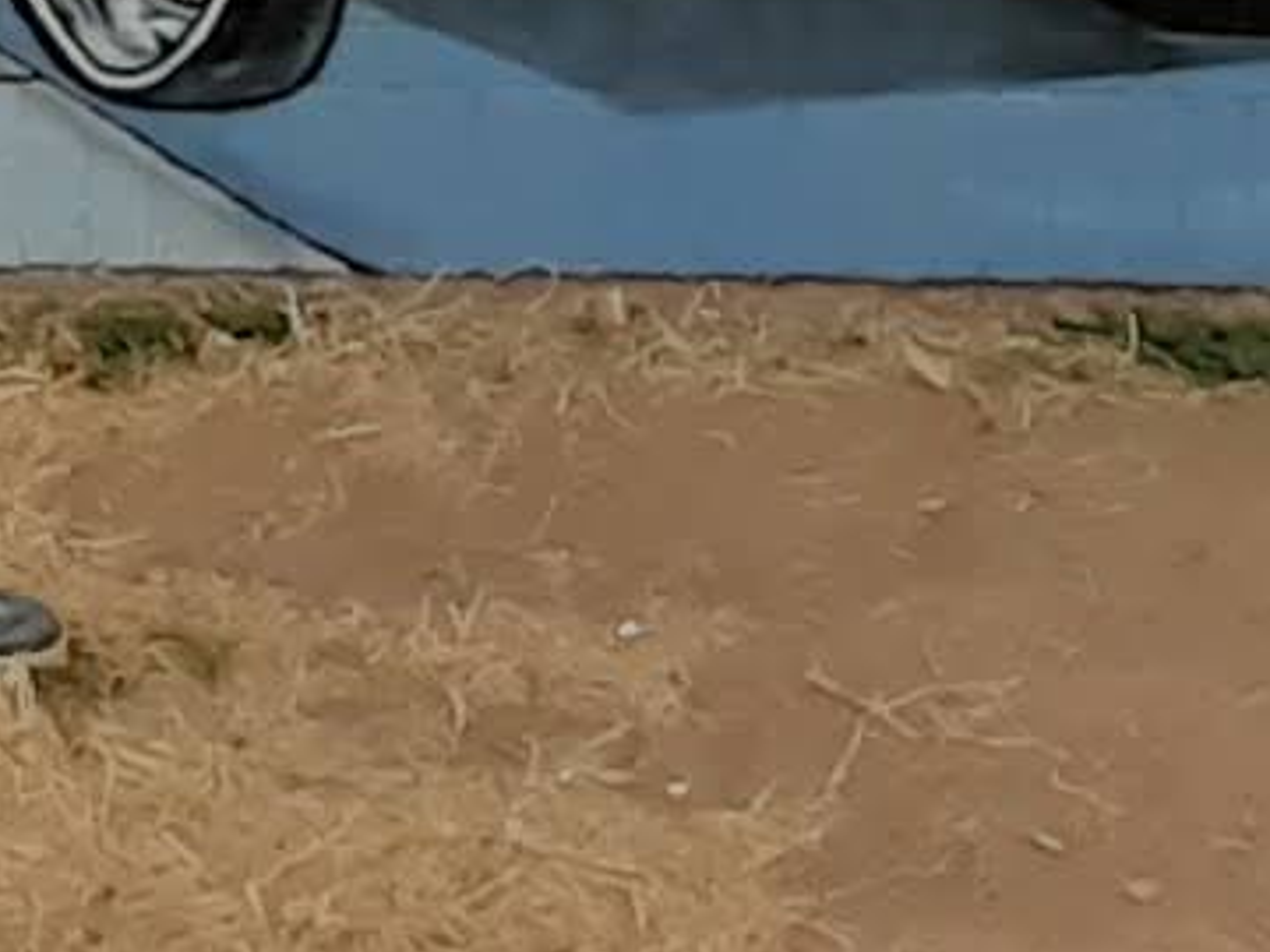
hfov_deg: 20.3
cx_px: -42
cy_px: -1160
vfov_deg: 13.0
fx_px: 3412
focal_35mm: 93
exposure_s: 1/788
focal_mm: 1.13
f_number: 2.2
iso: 40
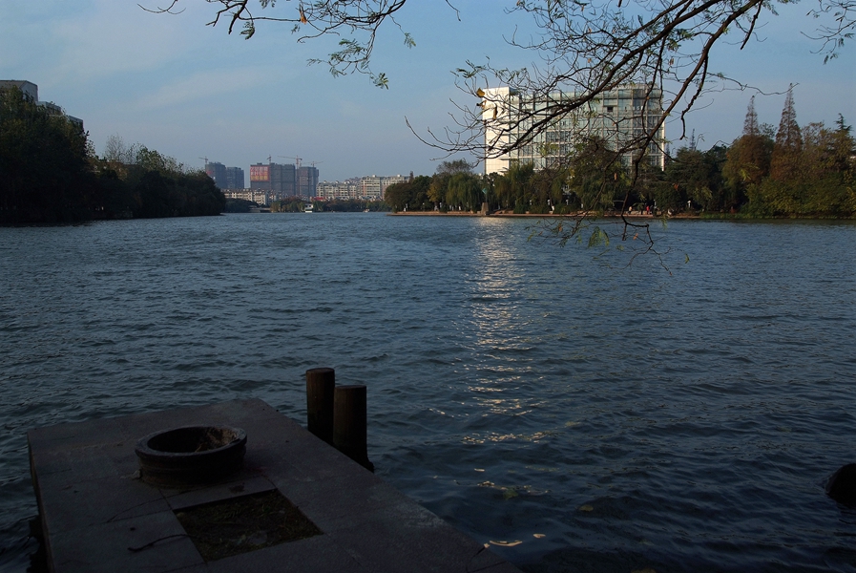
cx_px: 428
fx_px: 1142
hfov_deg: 41.1
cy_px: 286
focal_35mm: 48
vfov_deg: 28.1
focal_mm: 32
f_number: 4.5
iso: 200
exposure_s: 1/1250
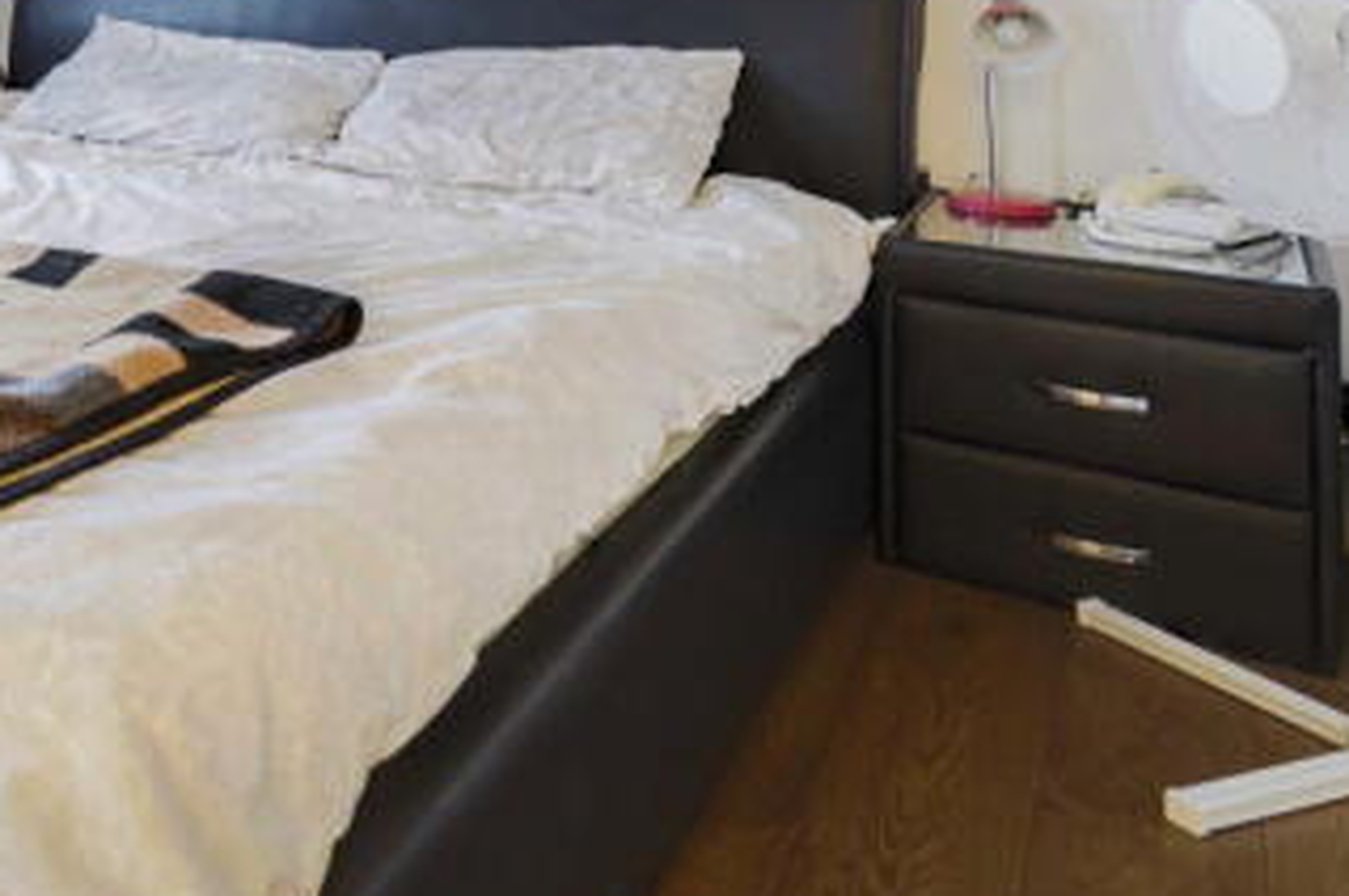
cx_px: 85
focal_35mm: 35
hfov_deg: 47.7
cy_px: 49
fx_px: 1310
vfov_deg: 35.0
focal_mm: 17
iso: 100
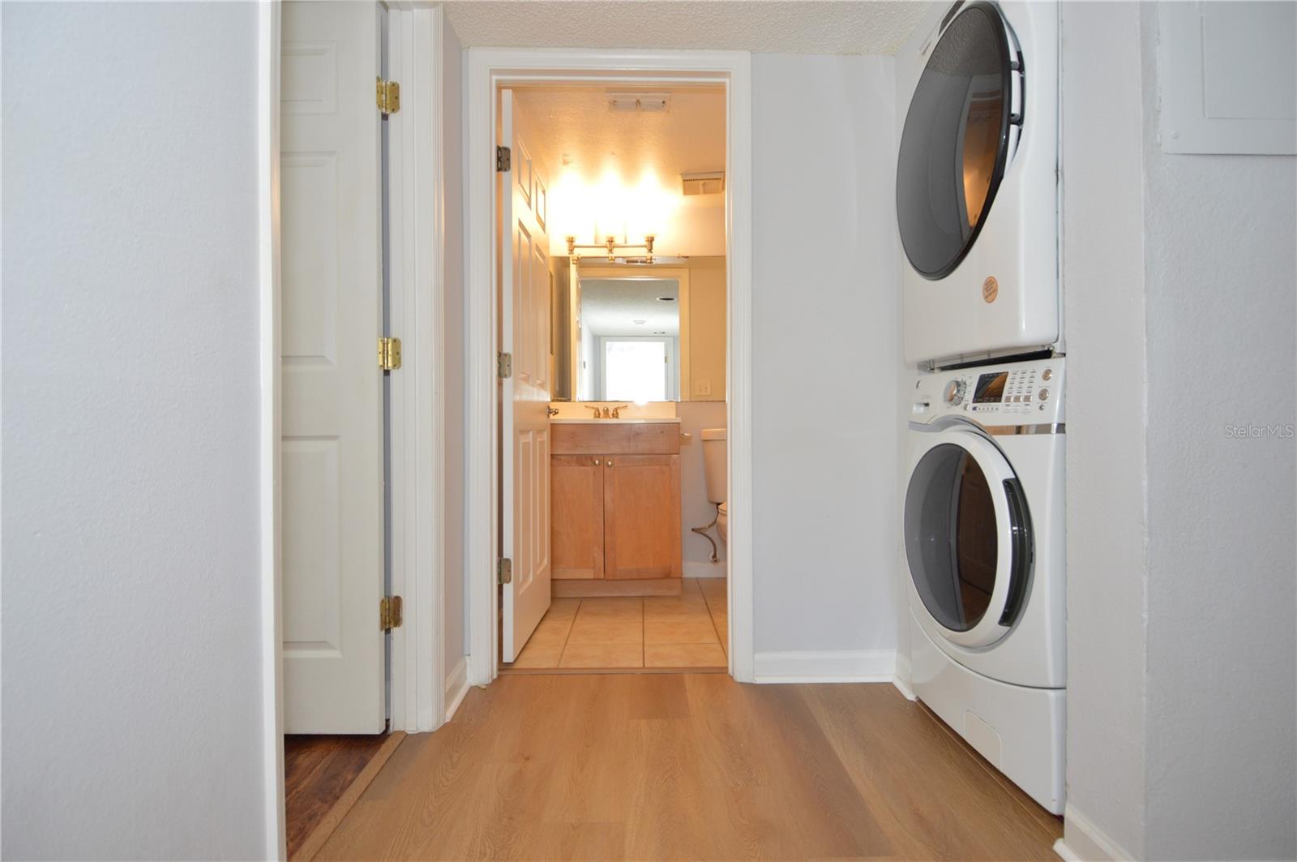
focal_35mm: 18
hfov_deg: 90.1
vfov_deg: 67.3
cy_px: 431
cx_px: 648
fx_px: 648
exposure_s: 1/60
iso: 400
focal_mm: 12
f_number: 4
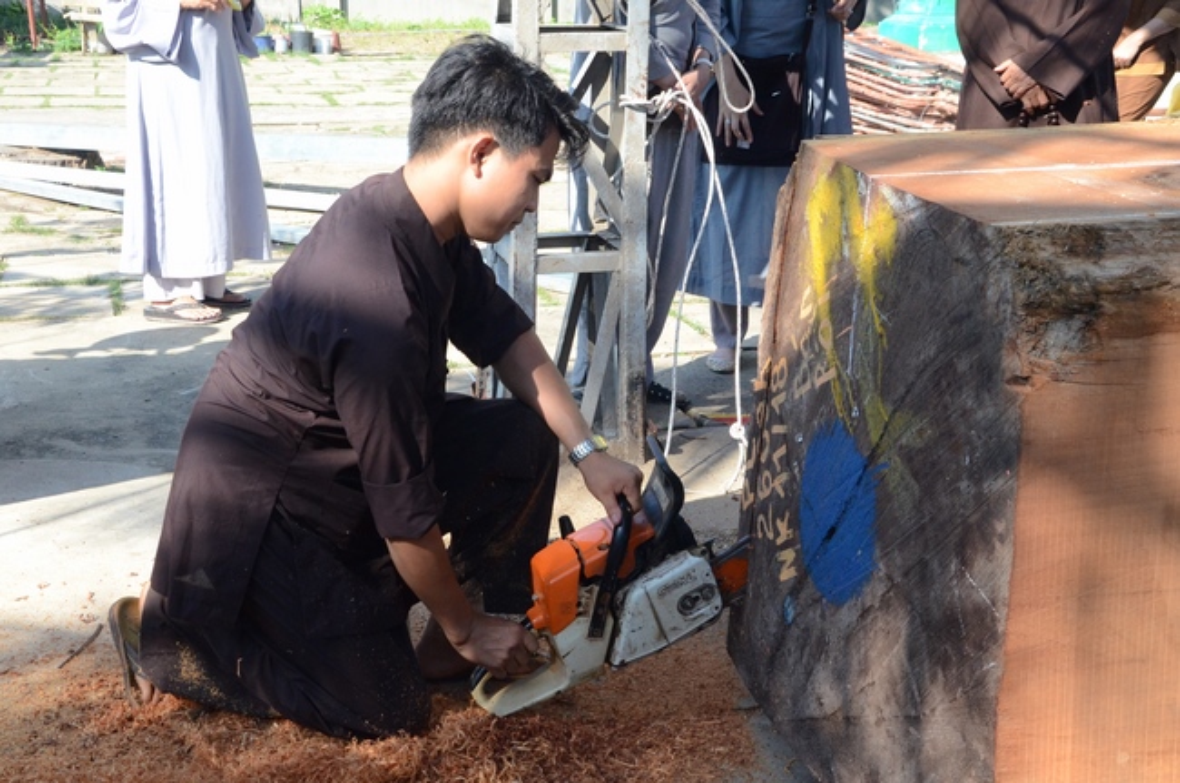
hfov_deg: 41.2
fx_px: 1571
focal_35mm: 48
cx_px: 590
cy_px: 392
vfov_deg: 28.0
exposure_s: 1/500
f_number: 11
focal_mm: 32
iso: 1600
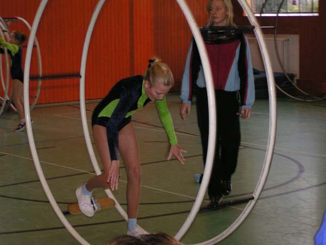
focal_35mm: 91
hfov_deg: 21.5
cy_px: 122
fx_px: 857
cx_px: 163
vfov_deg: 16.2
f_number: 3.2
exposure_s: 1/100
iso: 200
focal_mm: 13.9
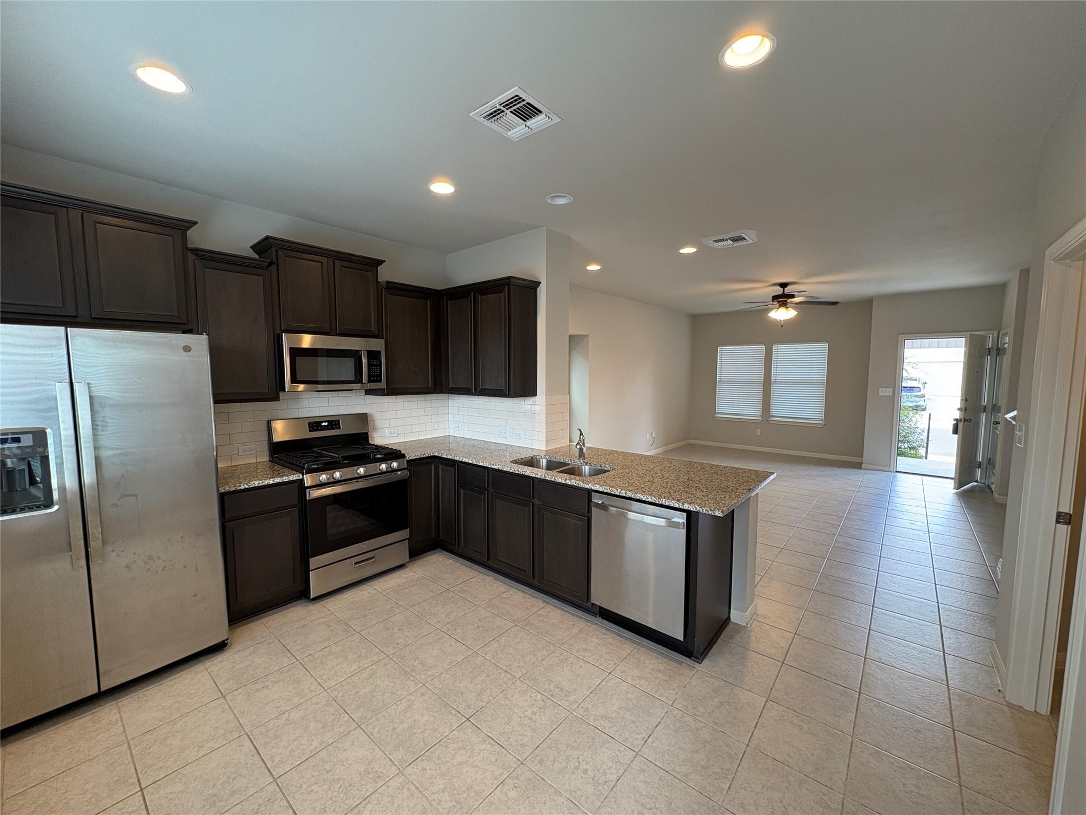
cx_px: 543
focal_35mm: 14
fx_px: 439
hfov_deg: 102.1
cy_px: 408
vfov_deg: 85.7
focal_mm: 2.22
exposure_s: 1/60
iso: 125
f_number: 2.2
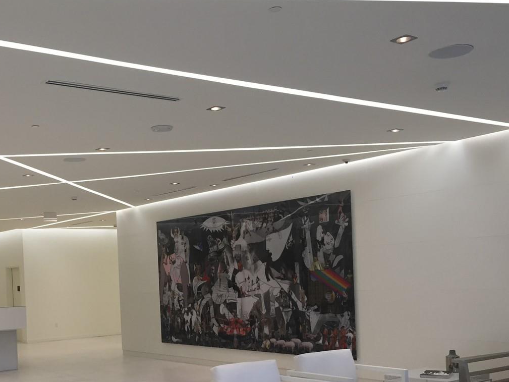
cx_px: 154
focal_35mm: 46
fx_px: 676
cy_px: 290
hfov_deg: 40.5
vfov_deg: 30.9
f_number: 2.2
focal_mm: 4.15
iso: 40
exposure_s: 1/40
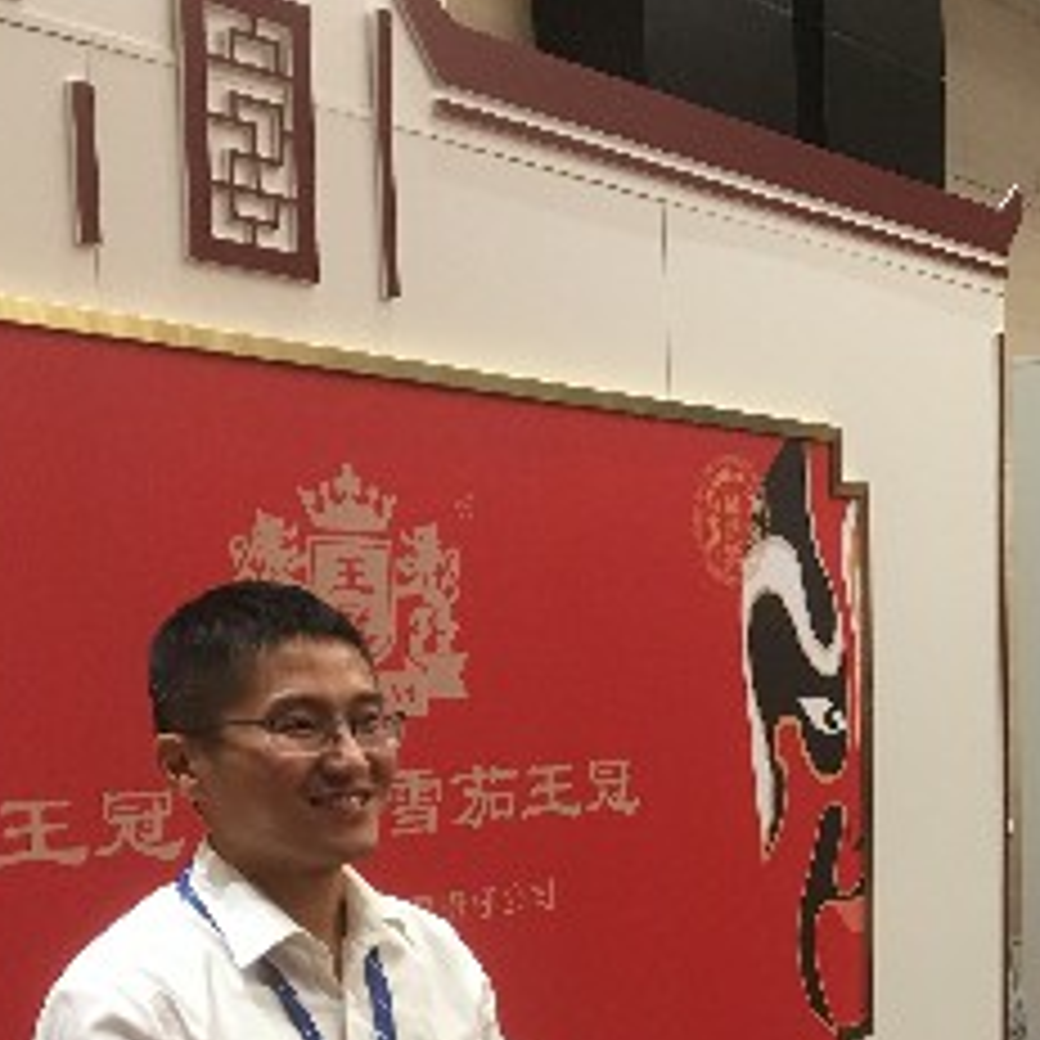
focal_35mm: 71
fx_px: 2413
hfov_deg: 22.8
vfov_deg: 23.7
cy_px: 932
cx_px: 1157
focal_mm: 4.15
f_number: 2.2
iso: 50
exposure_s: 1/17
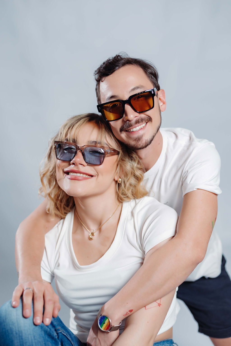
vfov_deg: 39.6
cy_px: 173
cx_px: 116
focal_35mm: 50
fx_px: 481
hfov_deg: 27.0
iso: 320
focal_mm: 50
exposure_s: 1/200
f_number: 2.8
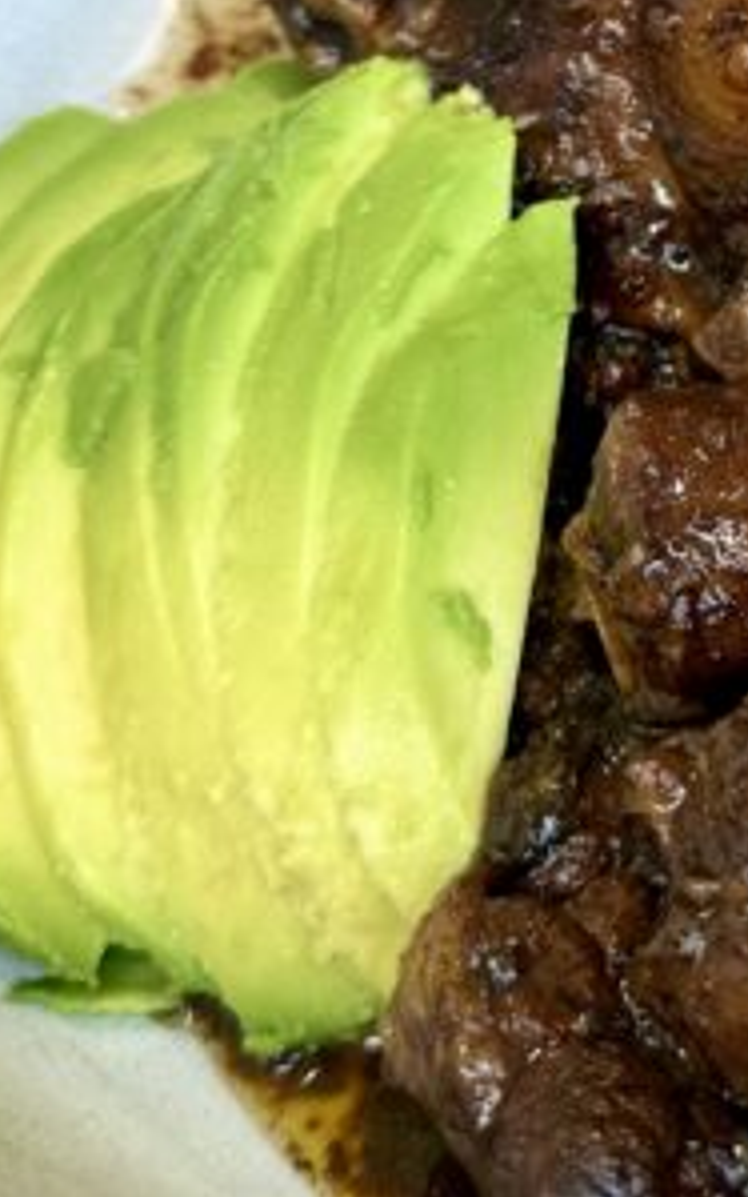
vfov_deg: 22.8
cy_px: -12
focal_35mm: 87
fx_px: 2836
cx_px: 940
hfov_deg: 14.5
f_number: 1.78
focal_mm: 6.76
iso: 50
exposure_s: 1/143
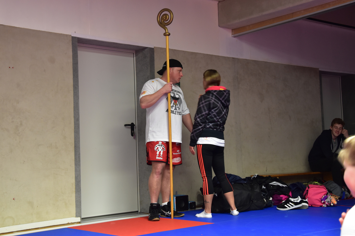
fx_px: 518
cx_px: 178
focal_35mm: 52
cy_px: 118
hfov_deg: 37.9
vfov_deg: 25.8
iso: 1250
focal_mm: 35
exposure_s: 1/15
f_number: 6.3
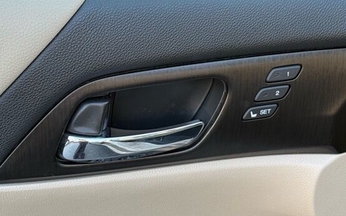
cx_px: 155
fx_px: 886
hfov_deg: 22.1
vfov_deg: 13.8
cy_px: 187
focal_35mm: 94
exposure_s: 1/121
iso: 80
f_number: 1.78
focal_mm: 6.76
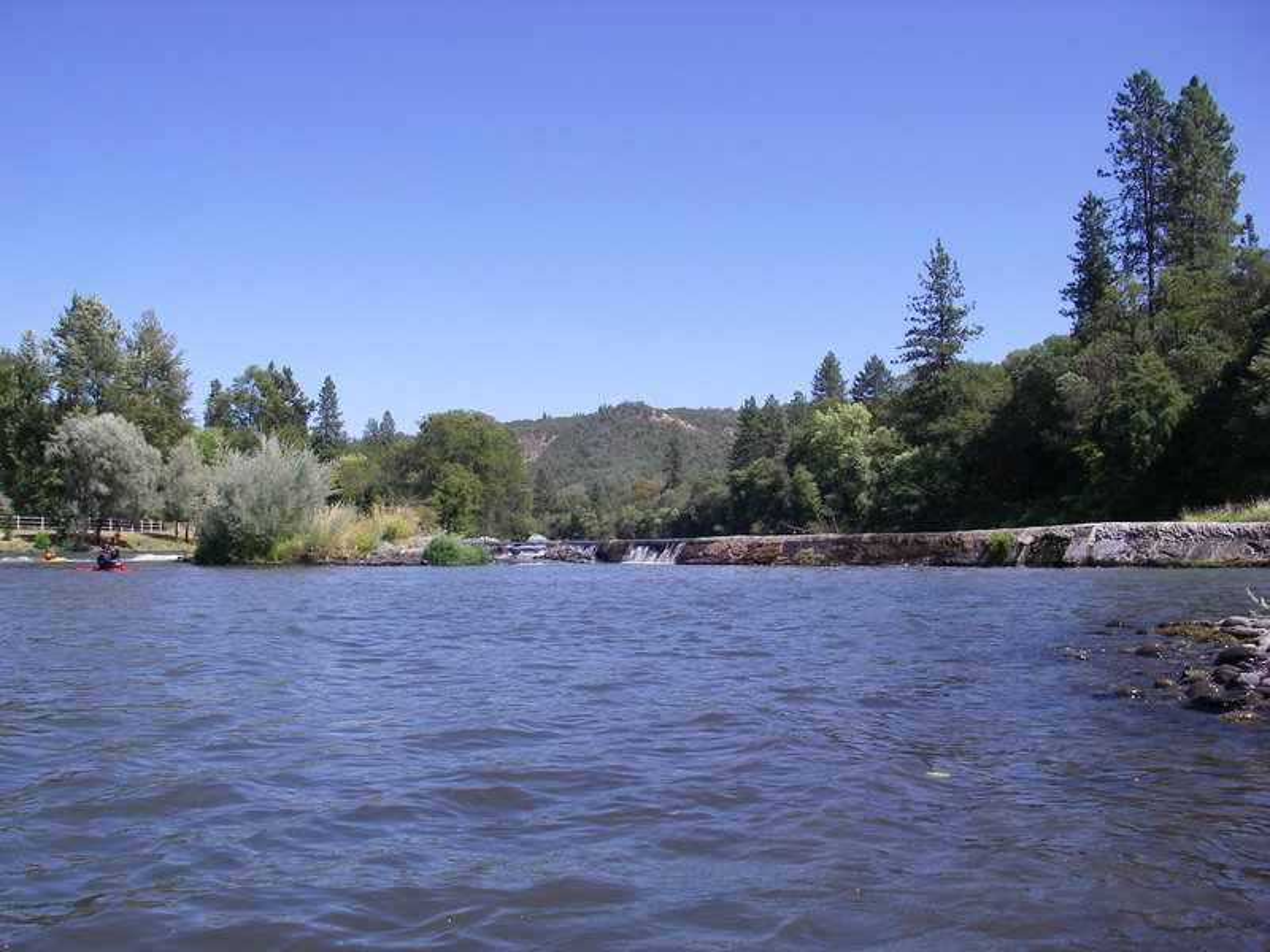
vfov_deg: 37.7
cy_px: 476
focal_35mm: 38
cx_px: 635
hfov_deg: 49.0
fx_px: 1394
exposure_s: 1/200
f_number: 6.6
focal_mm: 6.3
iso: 64
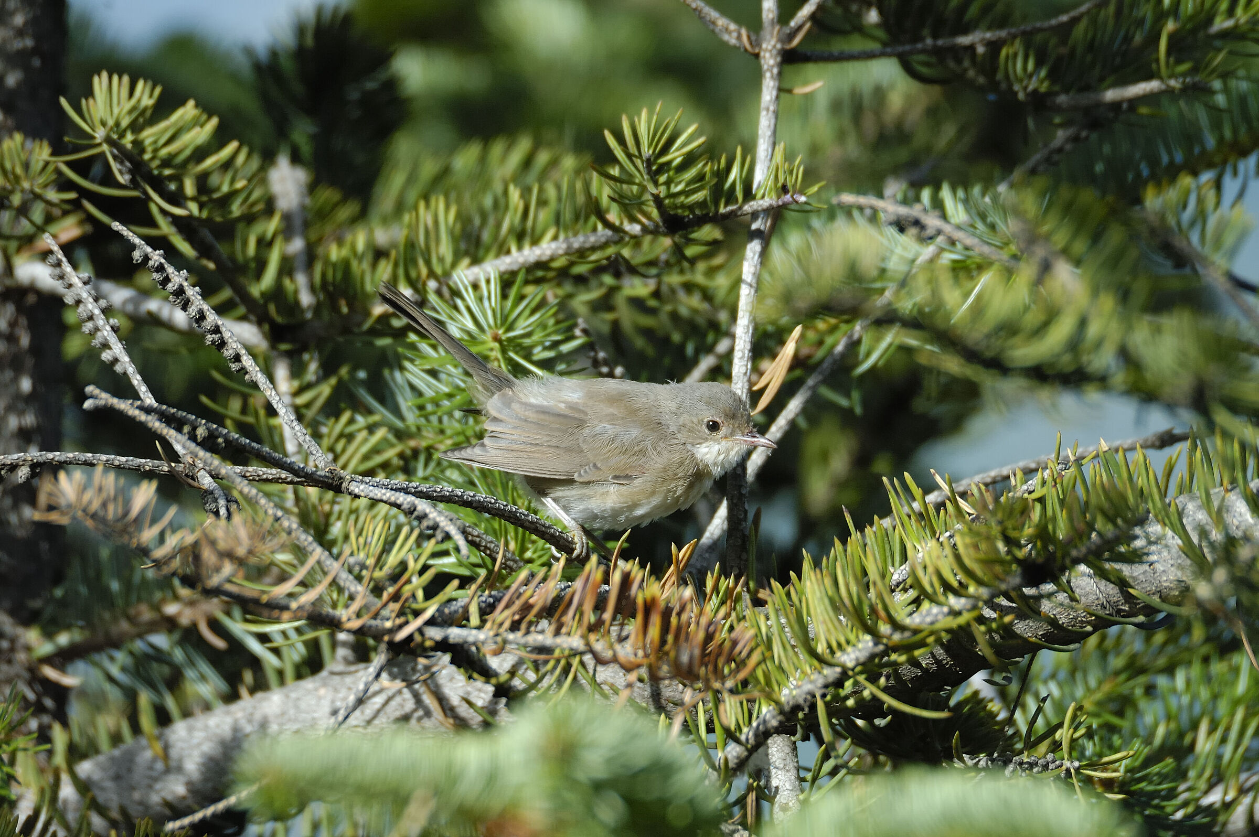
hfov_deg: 2.8
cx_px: 630
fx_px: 26207
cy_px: 418
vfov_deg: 1.8
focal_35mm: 750
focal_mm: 500
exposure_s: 1/400
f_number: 8
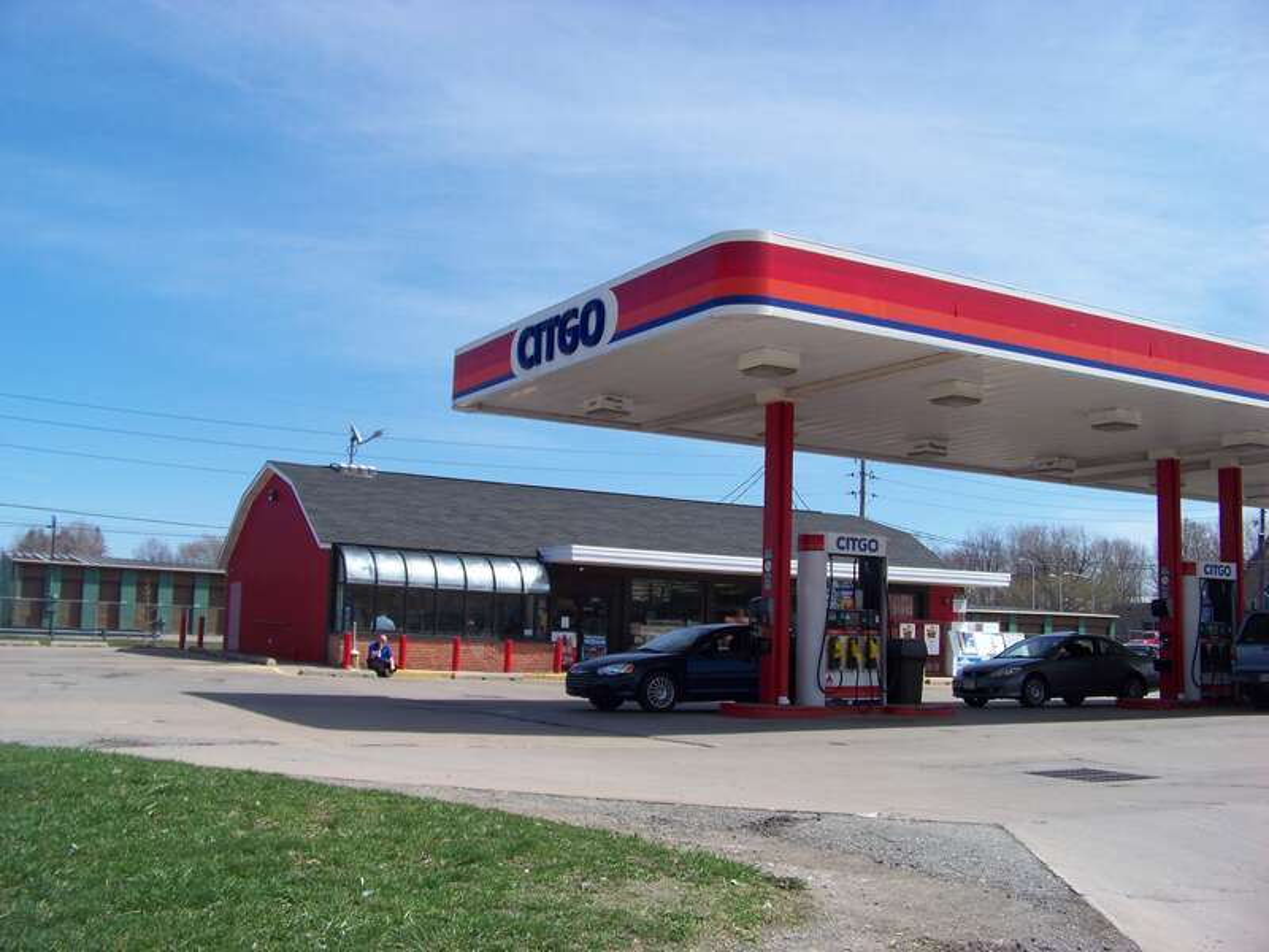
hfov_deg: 51.4
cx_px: 634
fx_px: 1320
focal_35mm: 36
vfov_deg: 39.7
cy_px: 476
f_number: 4
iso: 64
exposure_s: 1/640
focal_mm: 5.85
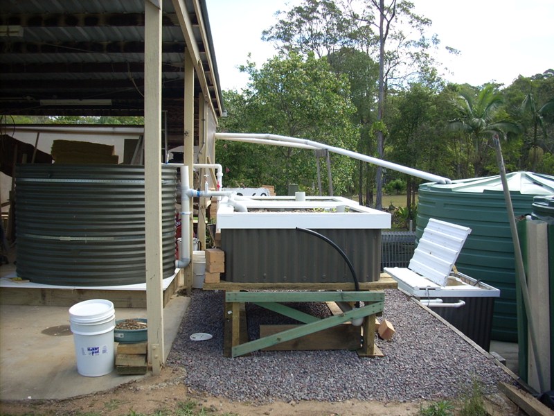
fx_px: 592
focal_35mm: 37
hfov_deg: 50.1
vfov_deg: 38.7
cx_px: 277
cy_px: 208
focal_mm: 6.2
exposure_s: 1/229
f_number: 2.8
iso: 64
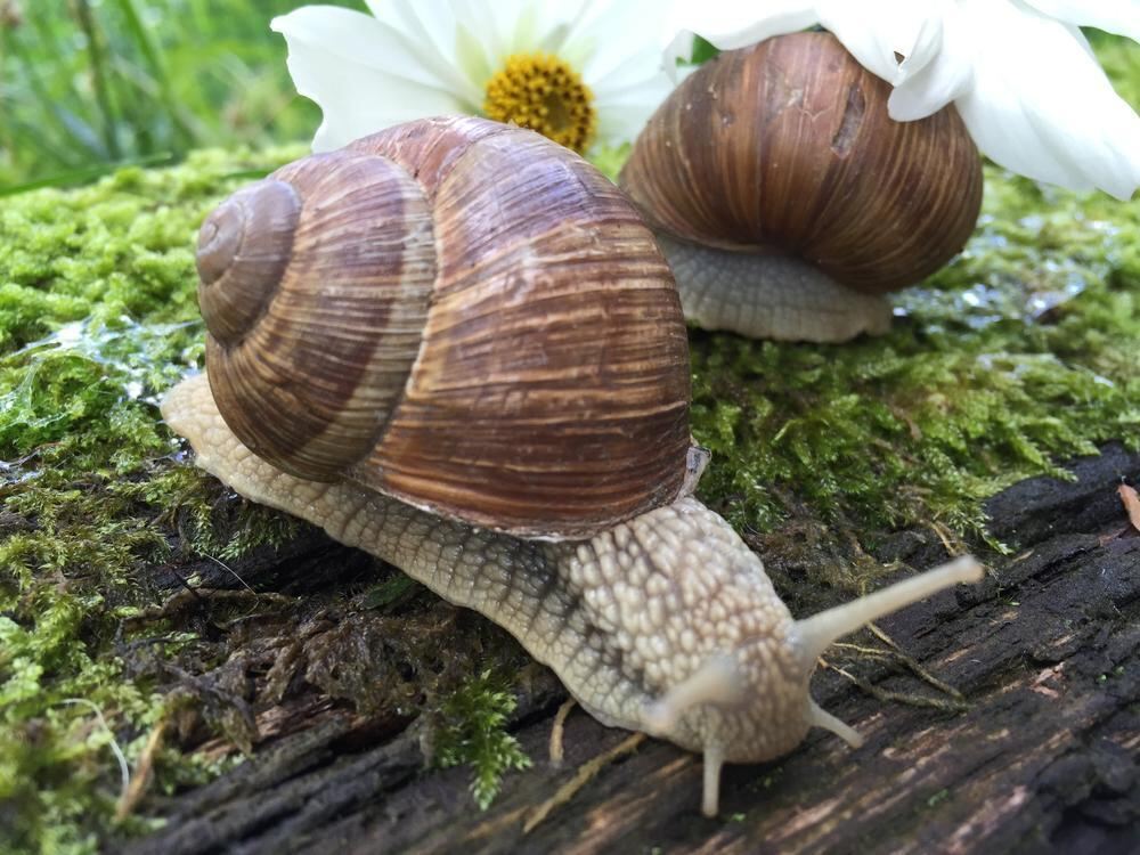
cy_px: 428
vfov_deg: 48.2
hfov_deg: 61.7
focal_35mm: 29
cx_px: 570
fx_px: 955
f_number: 2.2
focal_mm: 4.15
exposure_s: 1/100
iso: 40
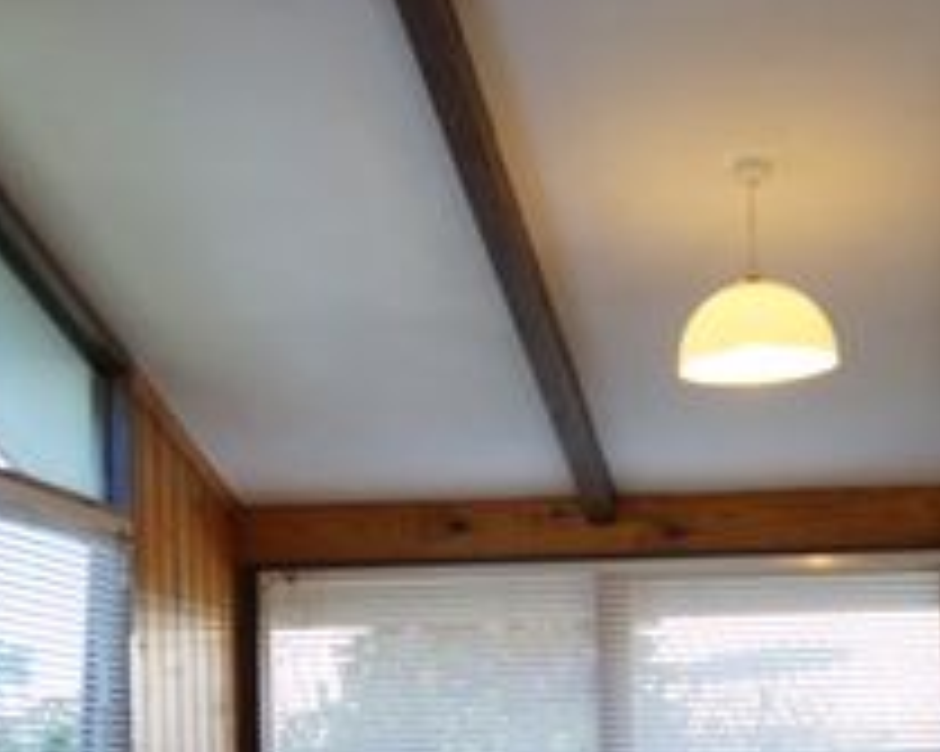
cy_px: 775
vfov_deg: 16.2
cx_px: 760
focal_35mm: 93
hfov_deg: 20.4
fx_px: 2586
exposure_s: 1/60
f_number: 4
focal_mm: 18
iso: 160
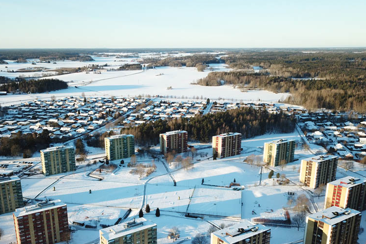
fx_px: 366
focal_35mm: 36
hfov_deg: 53.1
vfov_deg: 36.3
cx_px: 171
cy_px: 172
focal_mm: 4.73
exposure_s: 1/402
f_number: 2.2
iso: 100
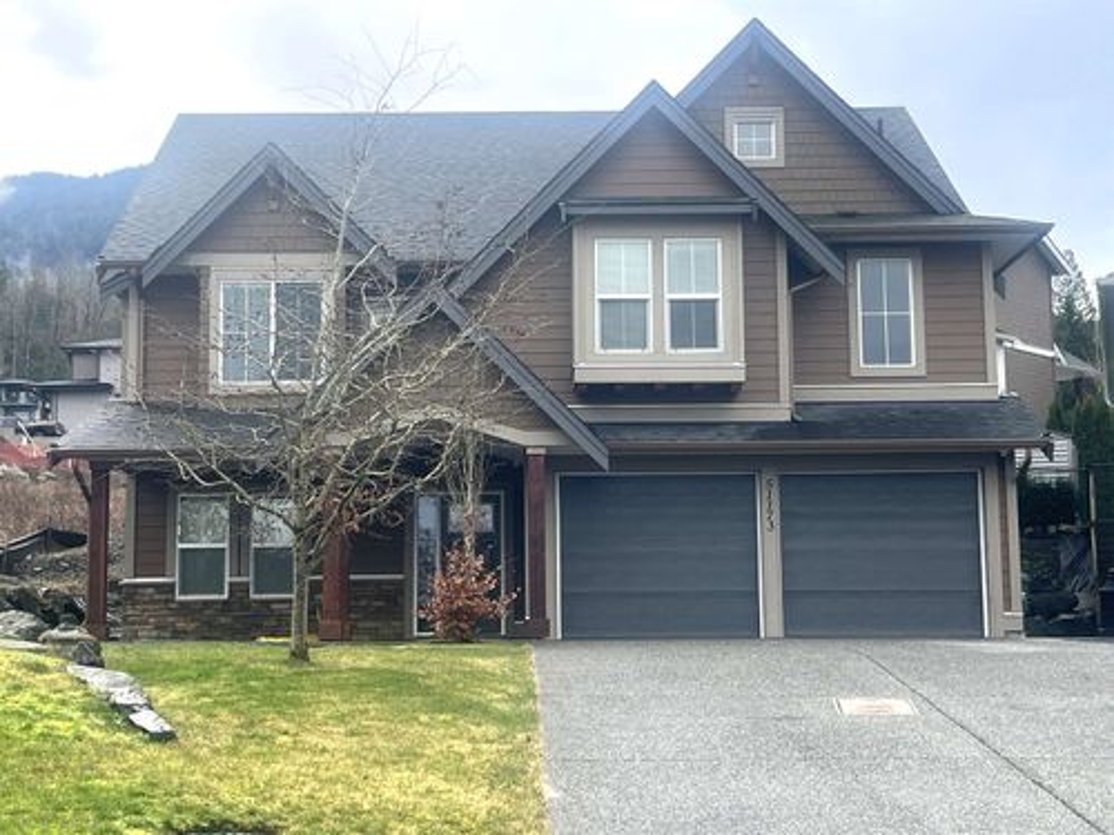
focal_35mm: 57
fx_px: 1834
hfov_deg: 33.8
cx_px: 557
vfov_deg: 25.7
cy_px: 418
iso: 50
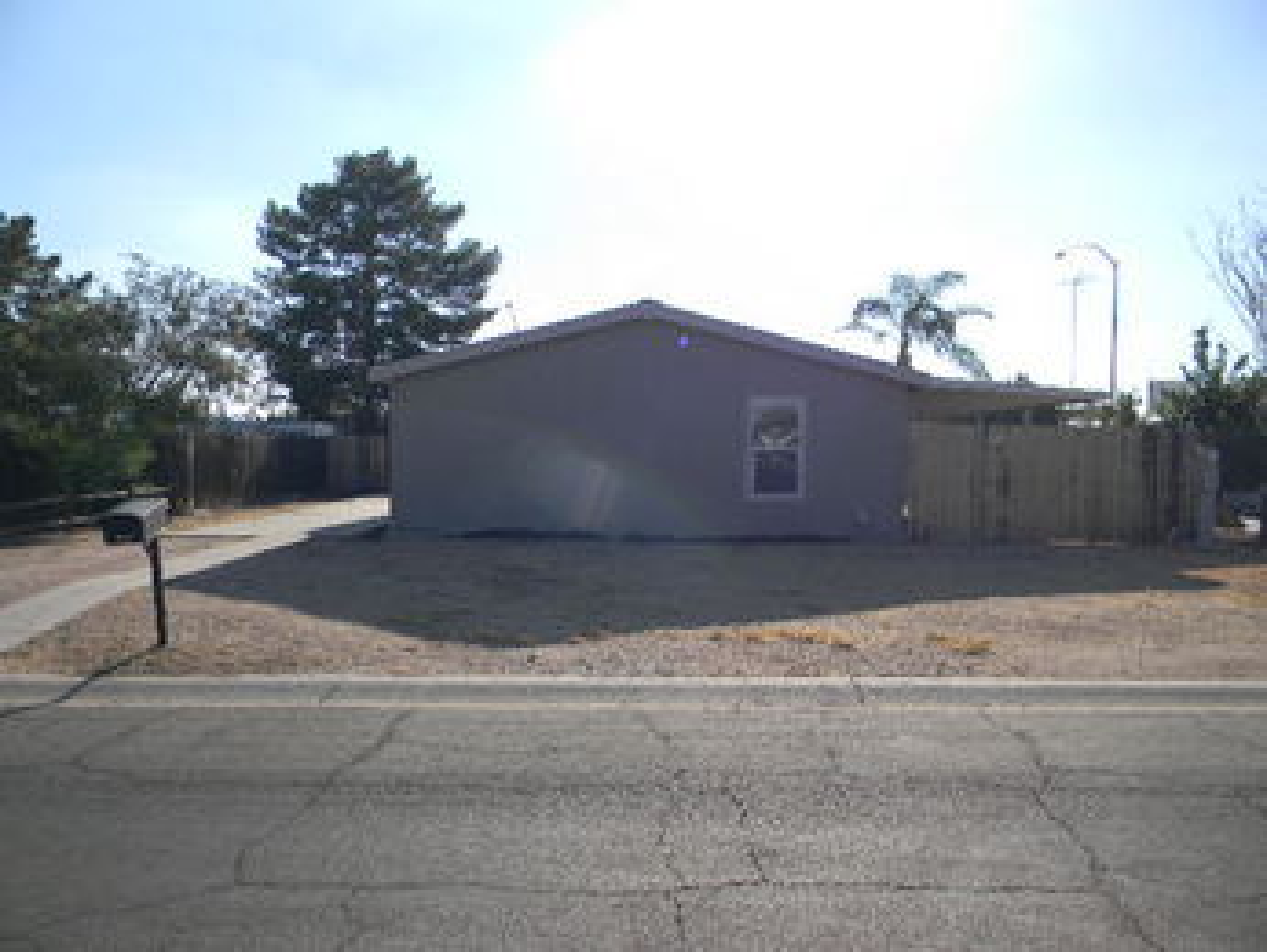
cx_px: 634
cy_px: 476
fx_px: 1026
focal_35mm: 28
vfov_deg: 49.8
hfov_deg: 63.4
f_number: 7
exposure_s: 1/360
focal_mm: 5
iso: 112
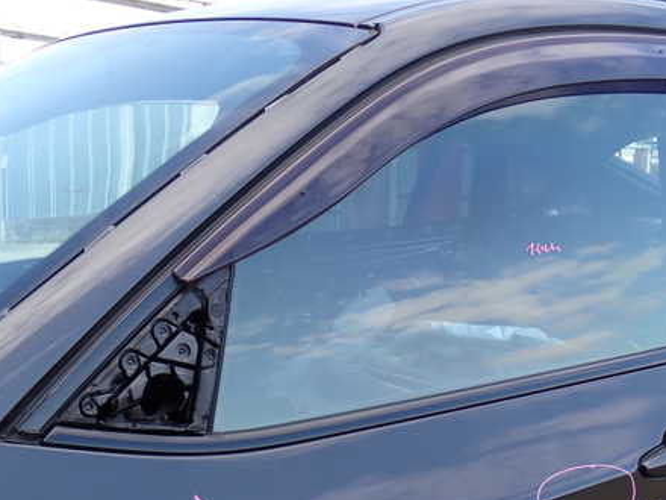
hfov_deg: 32.1
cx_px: 377
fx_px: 1154
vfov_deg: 24.4
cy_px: 291
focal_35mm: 60
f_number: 4
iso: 100
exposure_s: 1/125
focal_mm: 7.84
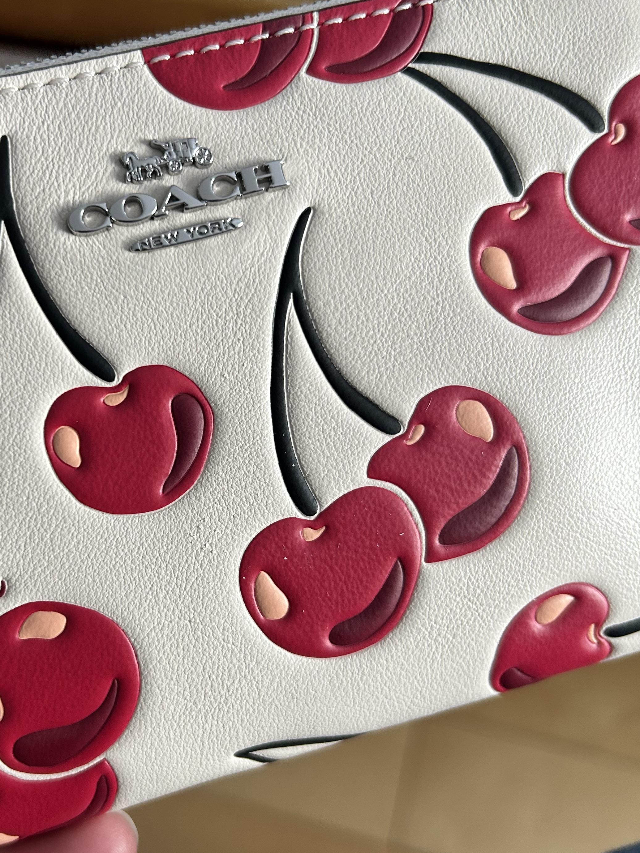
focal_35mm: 38
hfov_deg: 37.2
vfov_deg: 49.0
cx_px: 200
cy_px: 412
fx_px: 937
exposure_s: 1/102
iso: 125
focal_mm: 5.7
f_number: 1.5
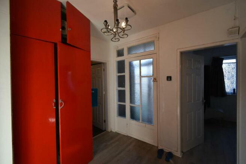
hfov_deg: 100.4
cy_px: 82
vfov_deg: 77.4
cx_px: 123
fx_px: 103
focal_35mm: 15
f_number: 4.5
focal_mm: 10
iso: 800
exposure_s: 1/250
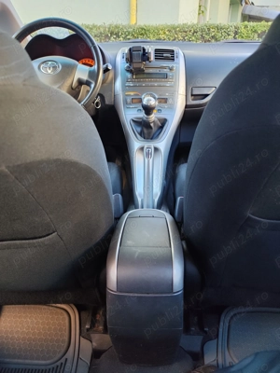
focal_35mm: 23
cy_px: 186
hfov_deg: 58.9
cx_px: 140
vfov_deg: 73.9
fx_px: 248
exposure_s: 1/50
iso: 400
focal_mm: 6.19
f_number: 1.65
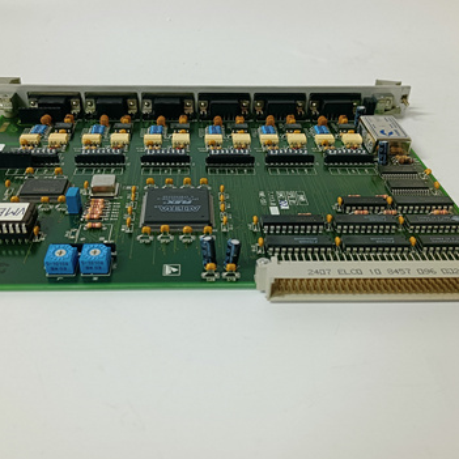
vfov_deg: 48.4
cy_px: 224
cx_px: 207
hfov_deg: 48.4
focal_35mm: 34
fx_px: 510
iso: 1608
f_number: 1.9
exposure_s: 1/100
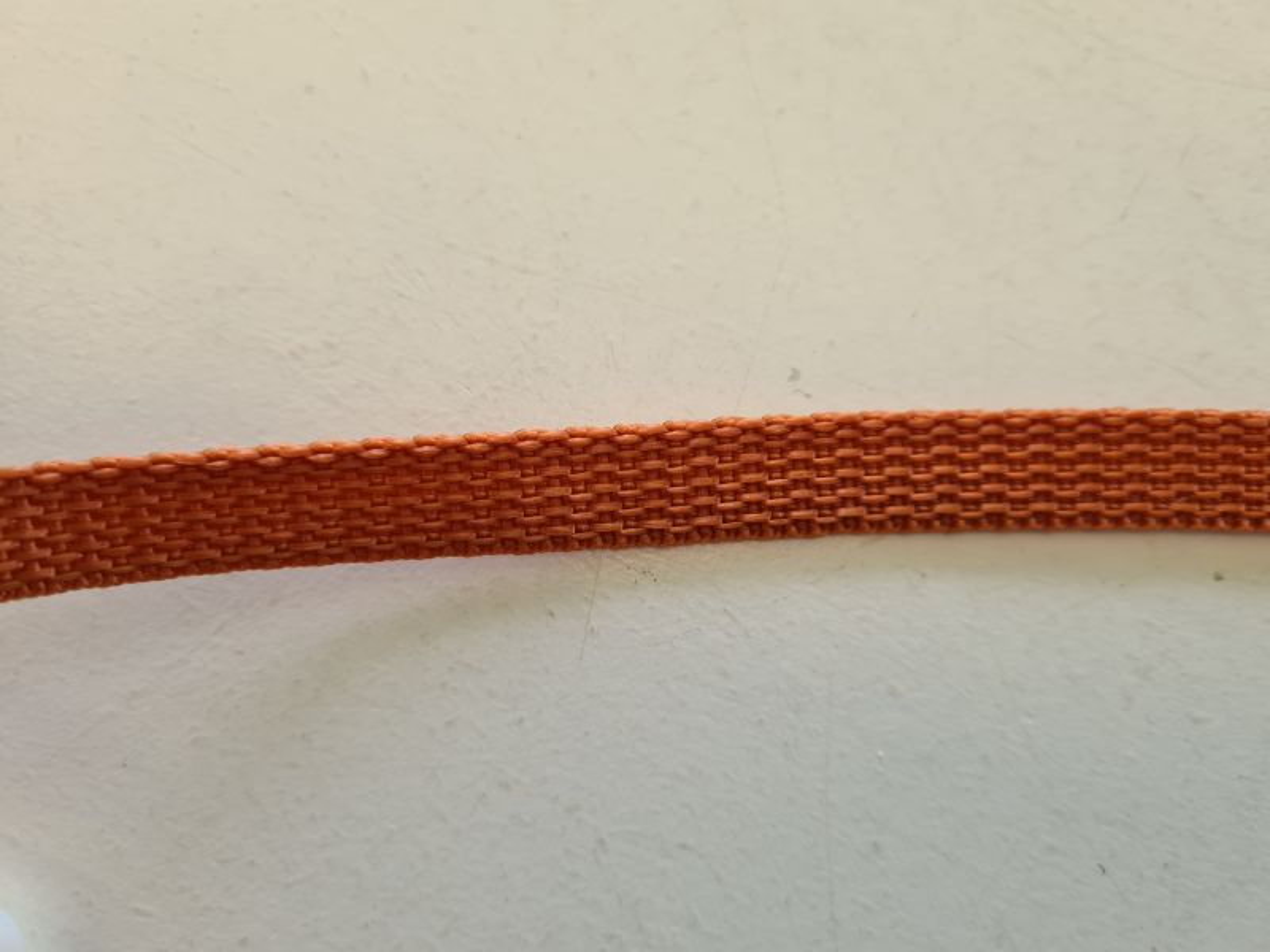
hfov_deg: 67.3
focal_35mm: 26
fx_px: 954
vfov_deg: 53.1
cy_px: 476
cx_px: 635
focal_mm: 5.4
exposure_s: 1/100
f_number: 1.8
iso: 50
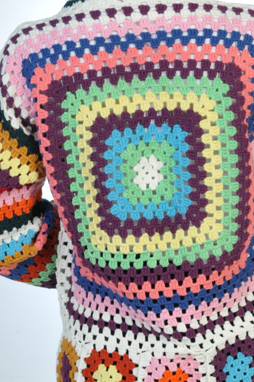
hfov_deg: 7.4
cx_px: 162
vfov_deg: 11.1
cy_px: 133
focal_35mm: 186
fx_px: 1974
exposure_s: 1/40
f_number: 14
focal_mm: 58
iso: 200
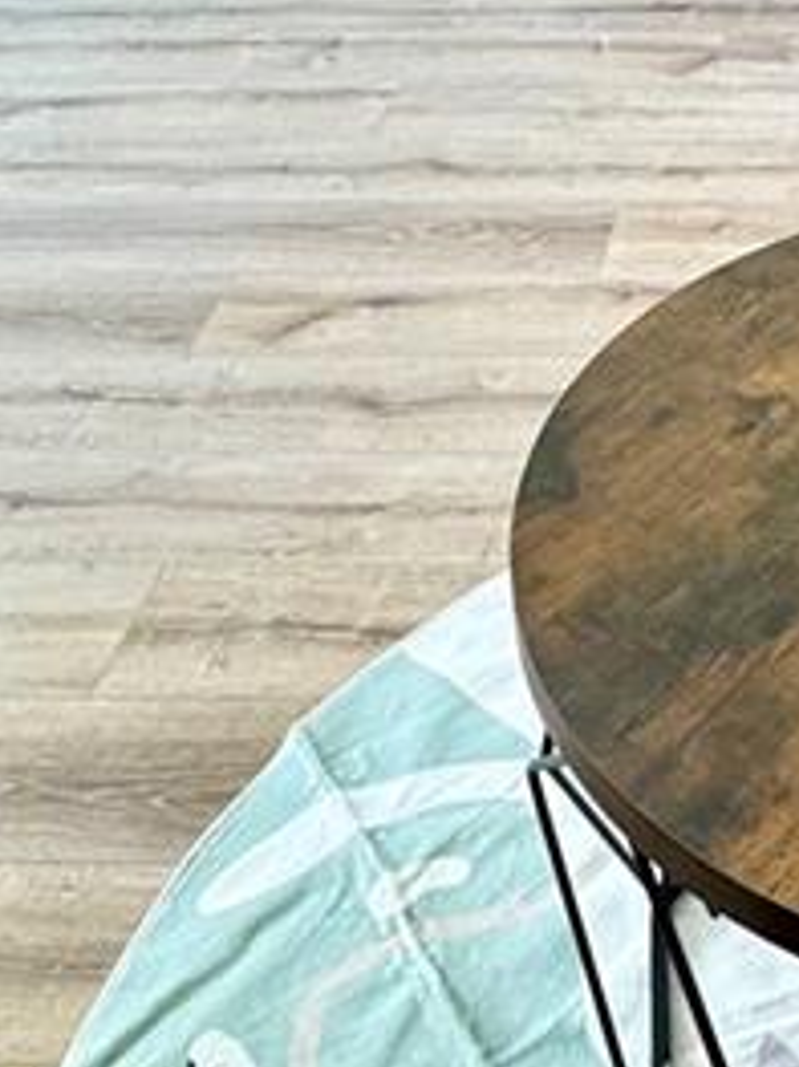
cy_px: -296
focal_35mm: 64
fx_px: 1971
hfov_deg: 21.9
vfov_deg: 26.1
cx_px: 848
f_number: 2.2
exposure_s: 1/60
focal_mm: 2.22
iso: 200
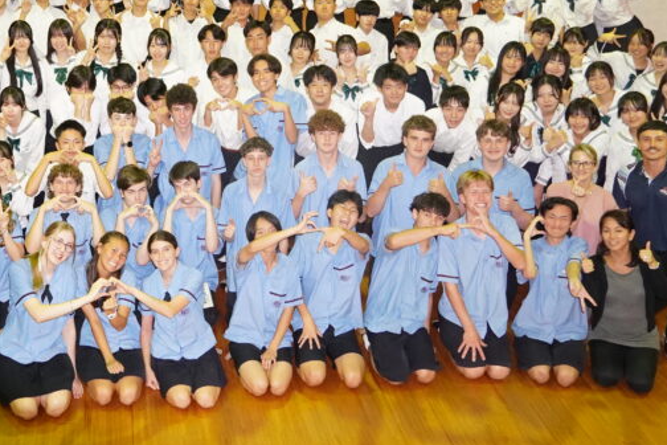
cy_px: 115
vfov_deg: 25.2
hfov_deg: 36.4
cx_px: 146
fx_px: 982
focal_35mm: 53
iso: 2500
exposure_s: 1/160
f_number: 3.5
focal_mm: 18
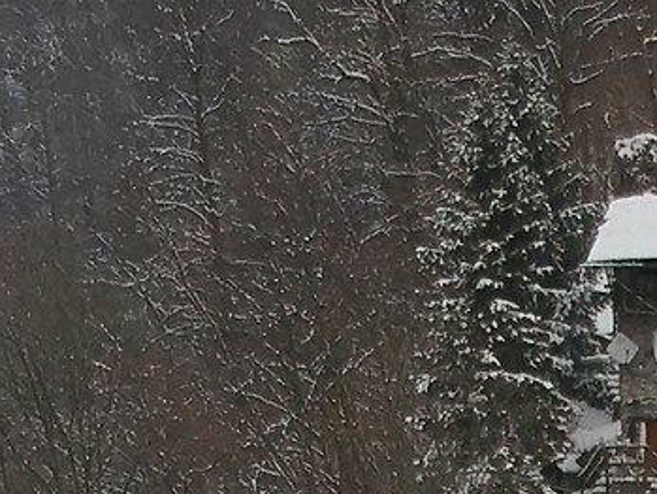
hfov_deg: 11.1
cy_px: 1303
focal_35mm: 172
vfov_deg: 7.8
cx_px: 966
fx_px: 3266
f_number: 2.6
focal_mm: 4.49
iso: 101
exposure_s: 1/1600
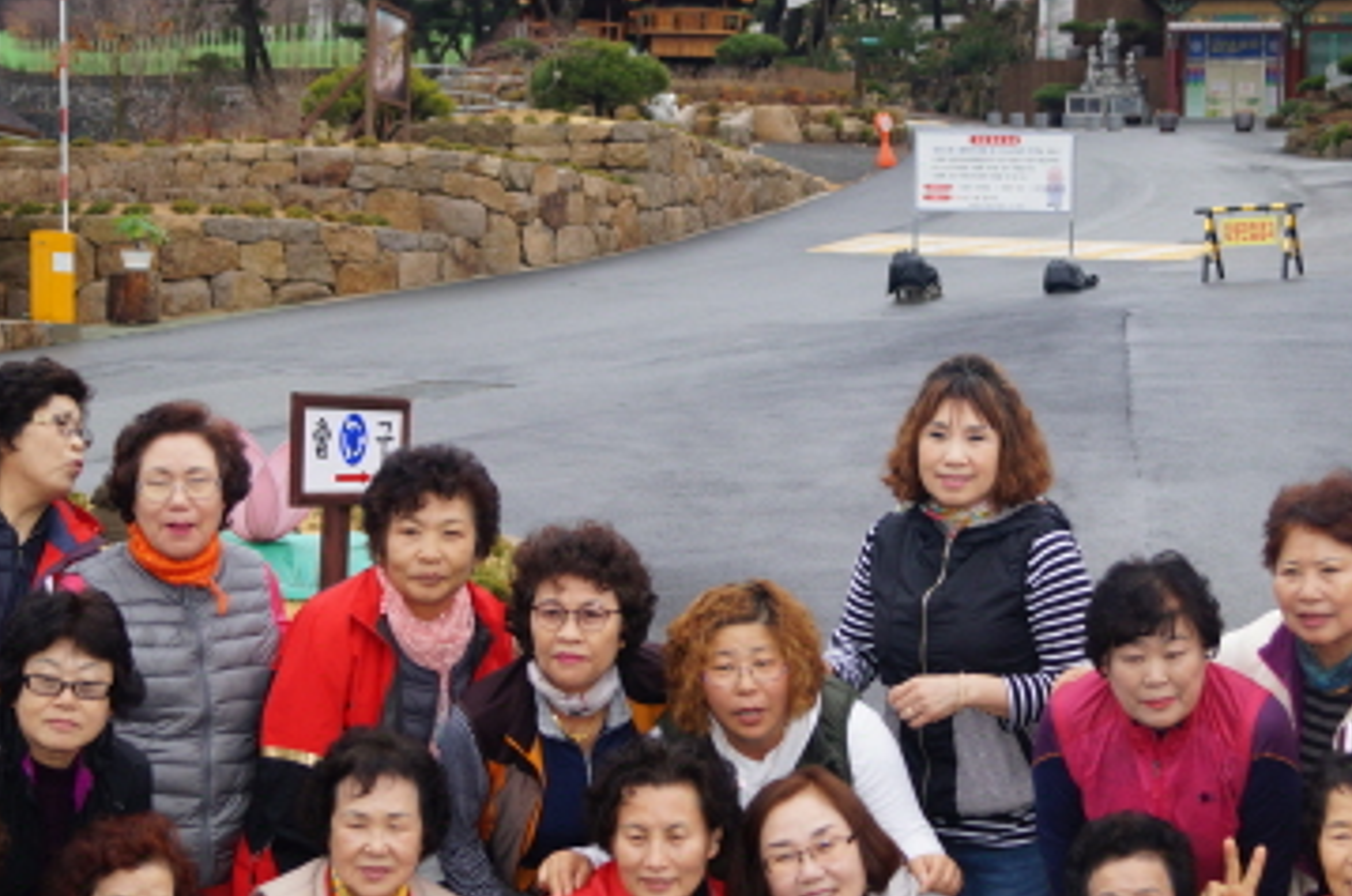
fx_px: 3074
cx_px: 851
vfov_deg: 16.6
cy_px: 555
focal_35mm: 82
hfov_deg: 24.7
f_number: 4.5
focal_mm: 28
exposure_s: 1/60
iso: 200
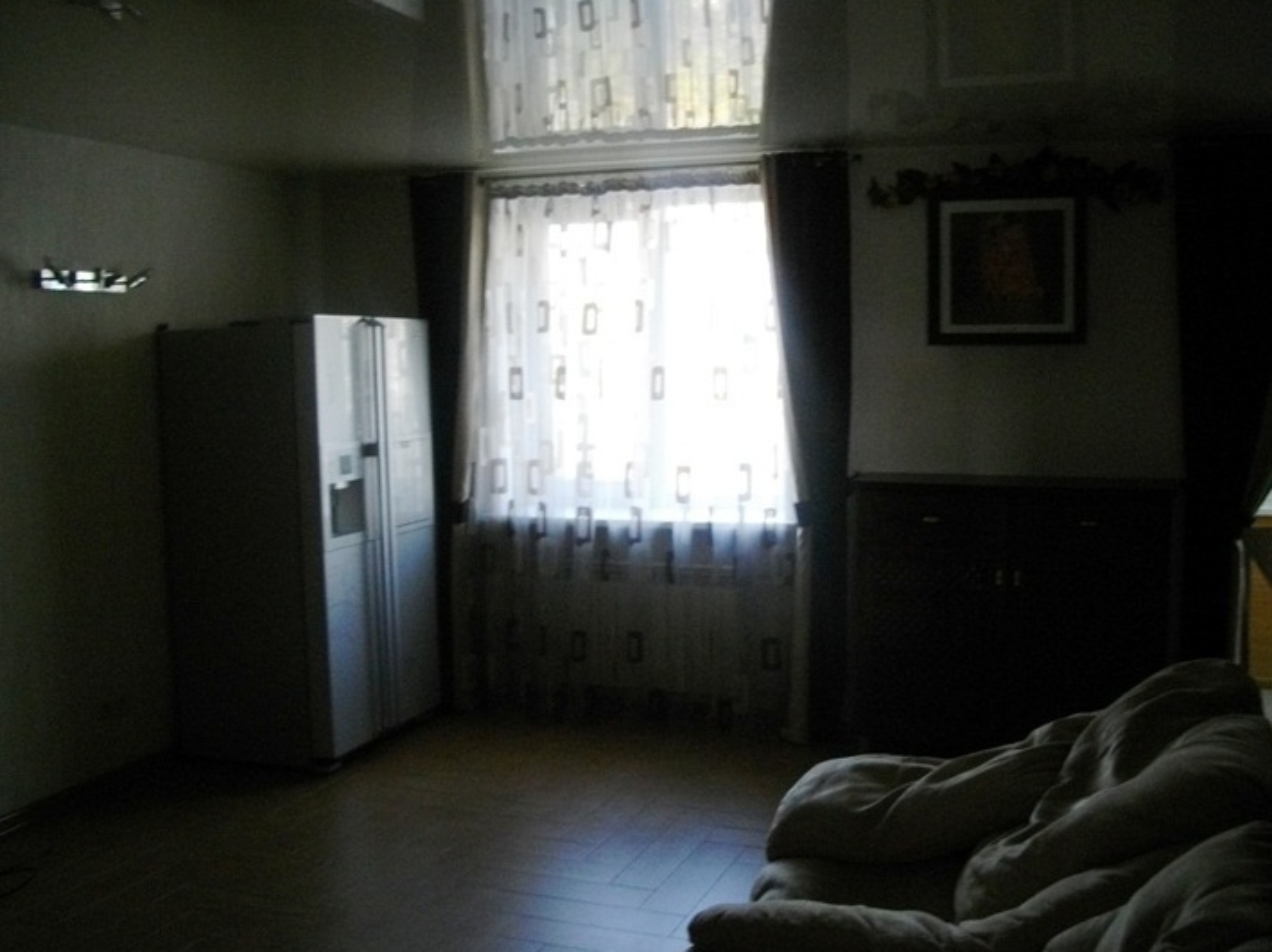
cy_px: 488
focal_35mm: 35
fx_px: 1285
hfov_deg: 52.6
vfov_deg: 40.7
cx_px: 617
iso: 200
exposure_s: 1/50
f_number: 2.9
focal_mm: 5.7
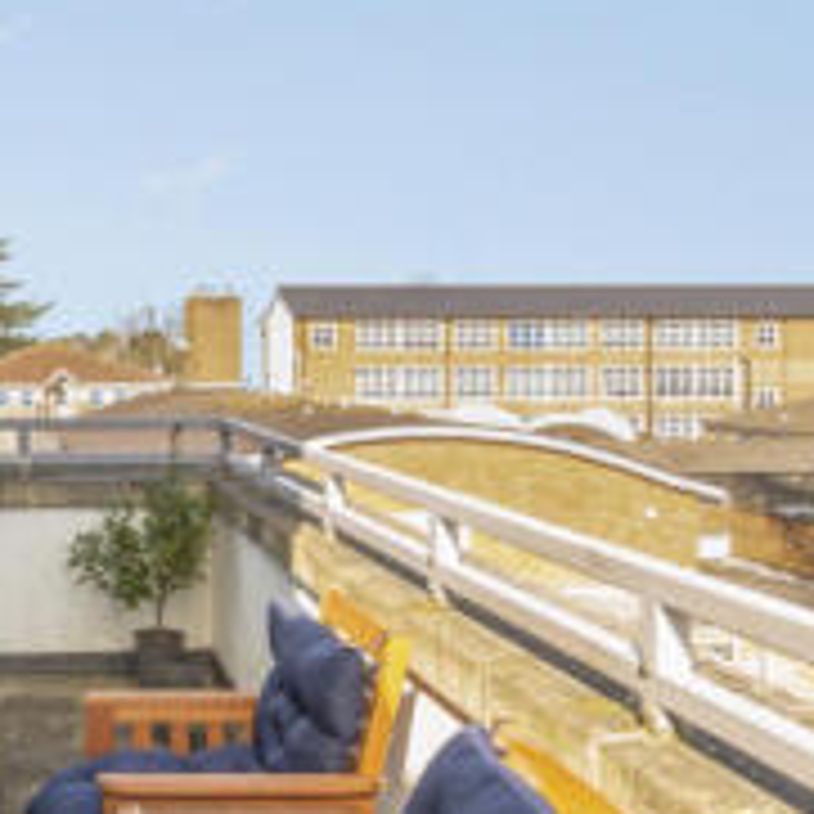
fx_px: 1144
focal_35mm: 43
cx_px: -4
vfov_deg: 39.1
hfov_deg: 35.4
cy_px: 346
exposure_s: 1/125
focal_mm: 14
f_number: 8
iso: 200
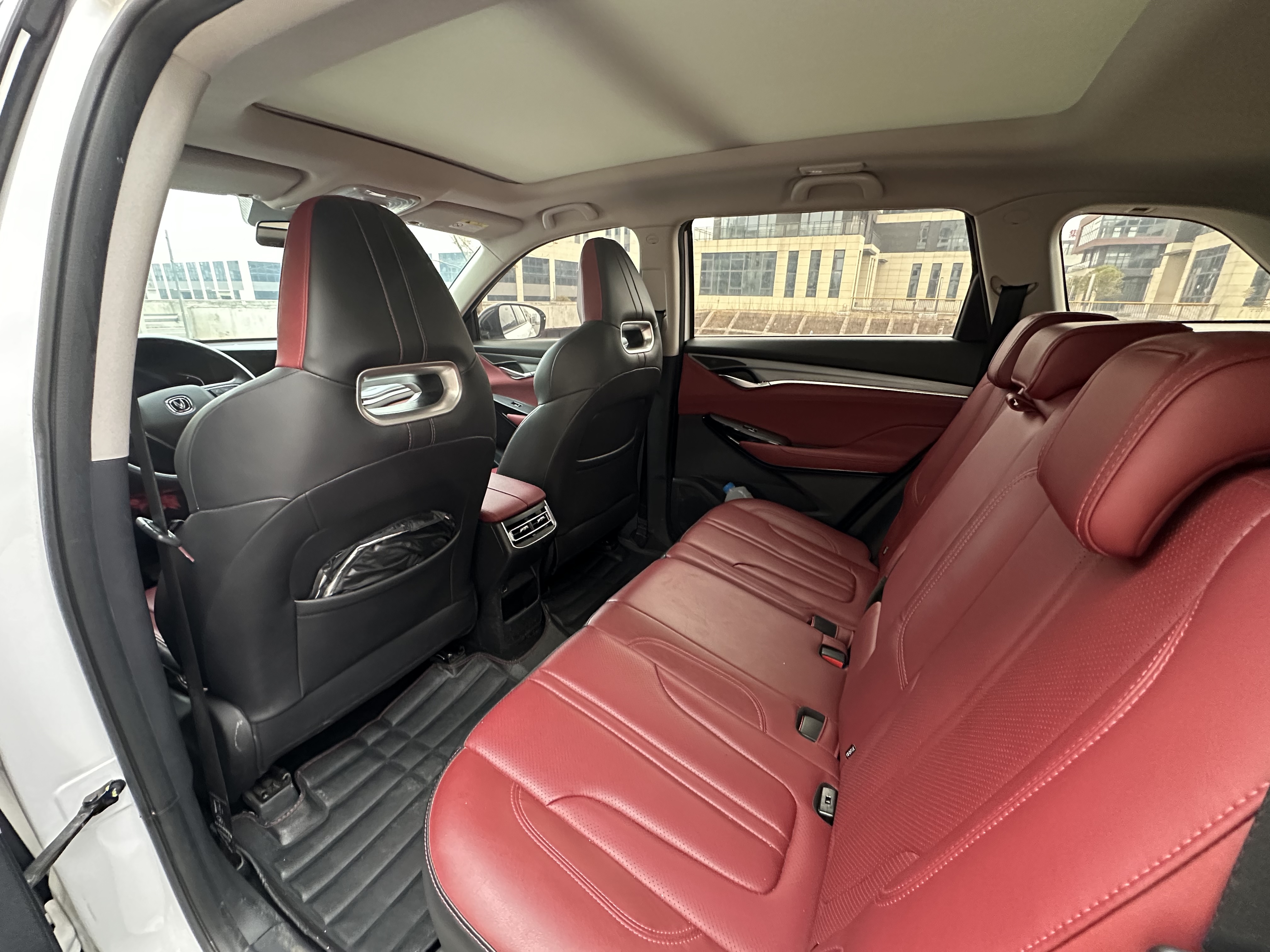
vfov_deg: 85.7
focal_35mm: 14
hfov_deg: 102.1
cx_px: 635
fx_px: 514
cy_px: 476
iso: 640
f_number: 2.2
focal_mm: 2.22
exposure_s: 1/60
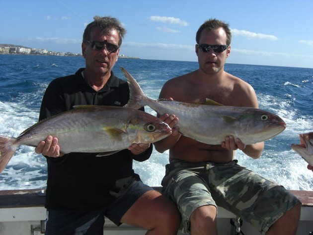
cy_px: 118
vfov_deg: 37.7
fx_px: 343
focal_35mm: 38
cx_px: 156
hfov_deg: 49.0
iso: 80
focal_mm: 7.9
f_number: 8
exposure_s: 1/200
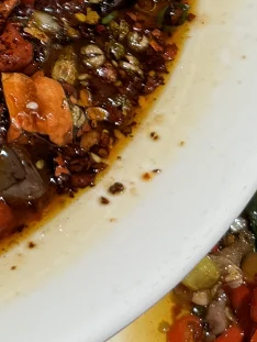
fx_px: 1097
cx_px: -329
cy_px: -161
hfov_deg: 11.4
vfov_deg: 16.3
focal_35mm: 111
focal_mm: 6.86
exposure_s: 1/121
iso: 80
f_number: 1.78
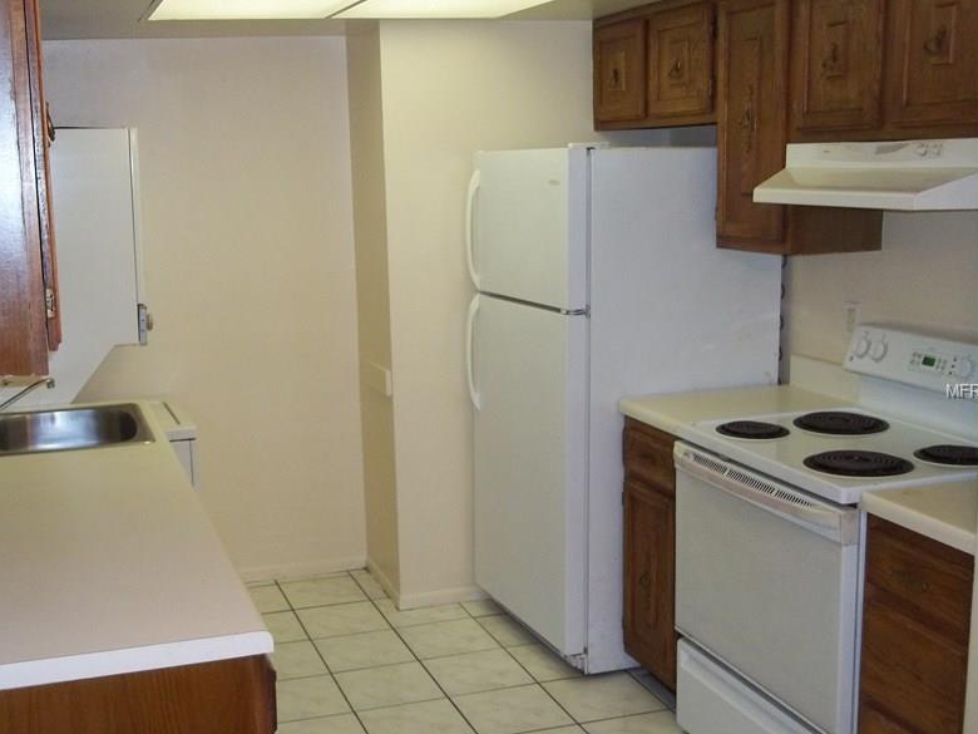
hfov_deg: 44.5
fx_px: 1187
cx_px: 380
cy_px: 391
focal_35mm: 42
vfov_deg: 34.3
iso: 160
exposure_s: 1/30
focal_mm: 5.7
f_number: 2.9
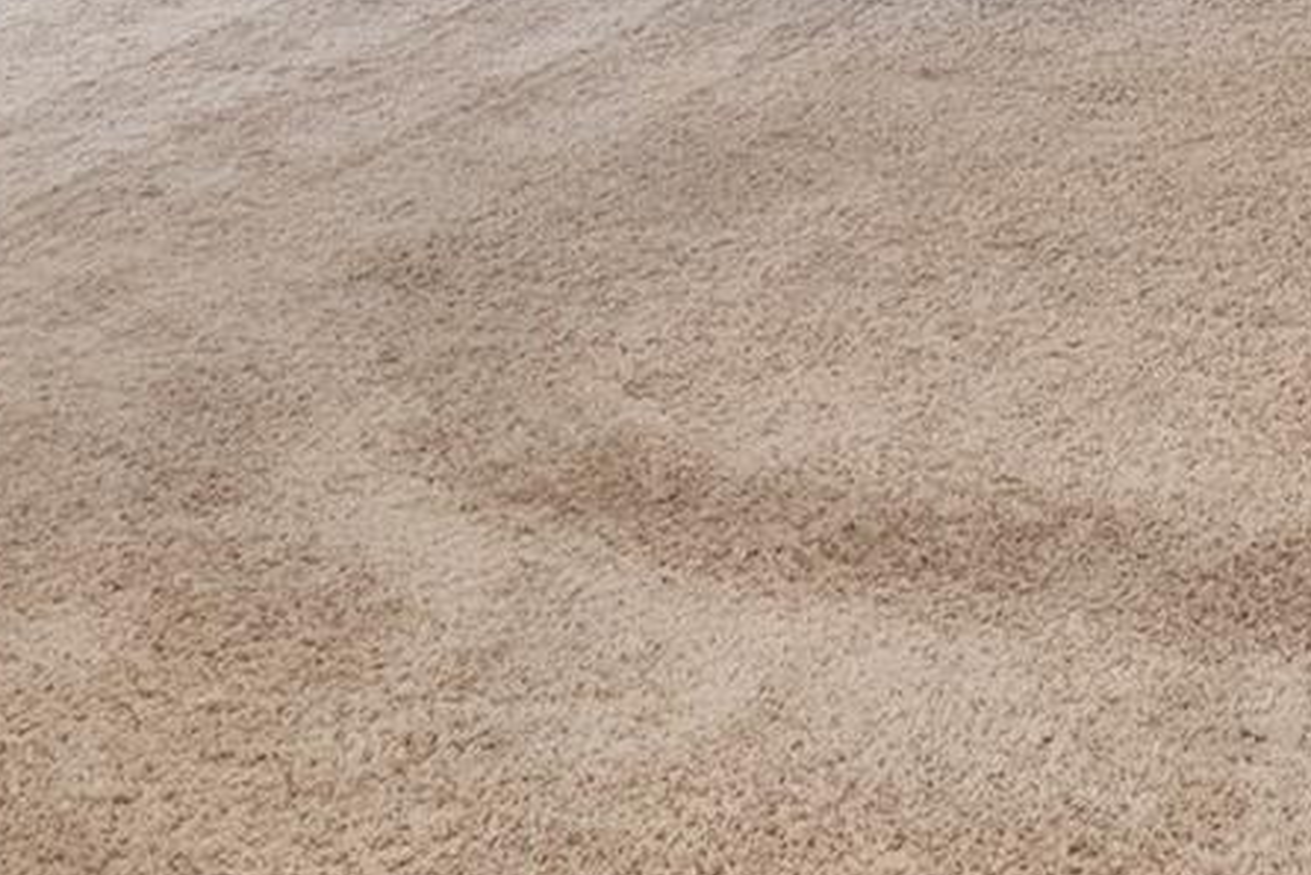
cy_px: -837
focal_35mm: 138
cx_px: 1986
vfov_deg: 9.4
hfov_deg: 13.9
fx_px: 5027
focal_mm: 30
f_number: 9
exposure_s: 1/10
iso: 320
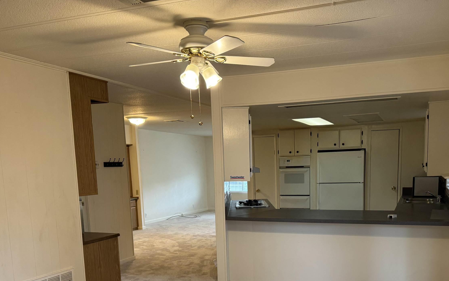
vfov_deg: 35.1
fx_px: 428
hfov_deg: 55.1
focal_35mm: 35
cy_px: 225
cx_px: 258
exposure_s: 1/120
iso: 200
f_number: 1.78
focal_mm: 6.76
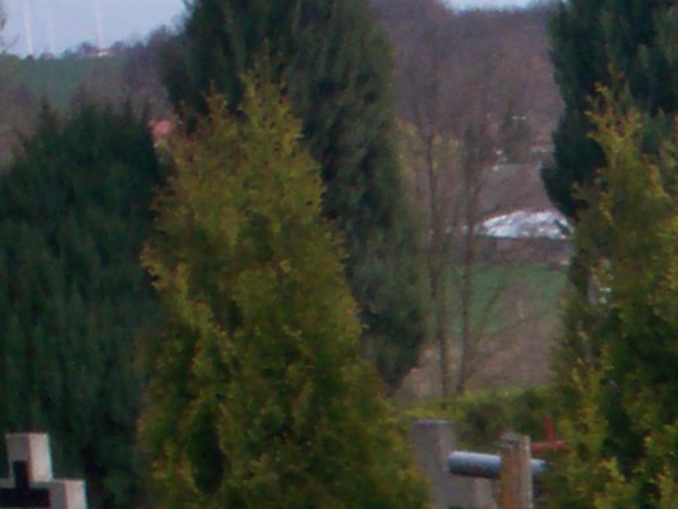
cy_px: 1066
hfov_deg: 10.2
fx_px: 3487
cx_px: 1360
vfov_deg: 7.9
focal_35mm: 178
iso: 100
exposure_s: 1/369
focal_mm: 6
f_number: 4.5
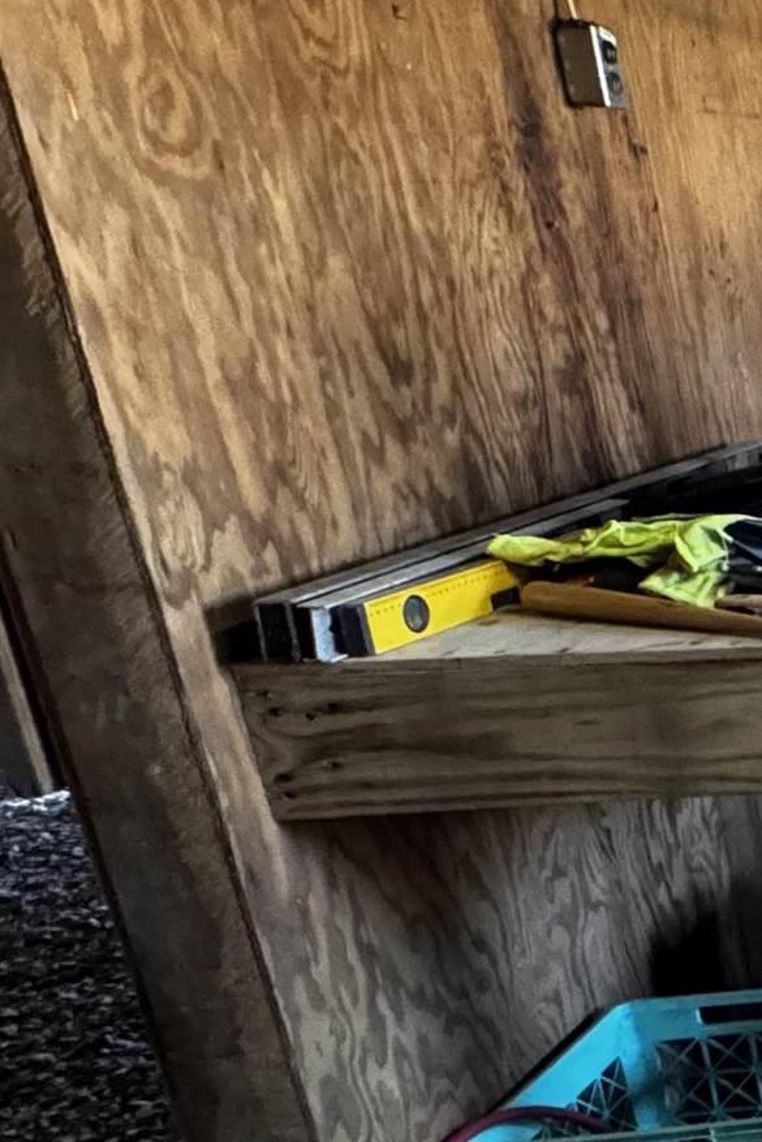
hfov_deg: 15.1
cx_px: 1834
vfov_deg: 38.7
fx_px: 1618
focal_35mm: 51
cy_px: 691
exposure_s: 1/60
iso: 800
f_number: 2.2
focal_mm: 2.22
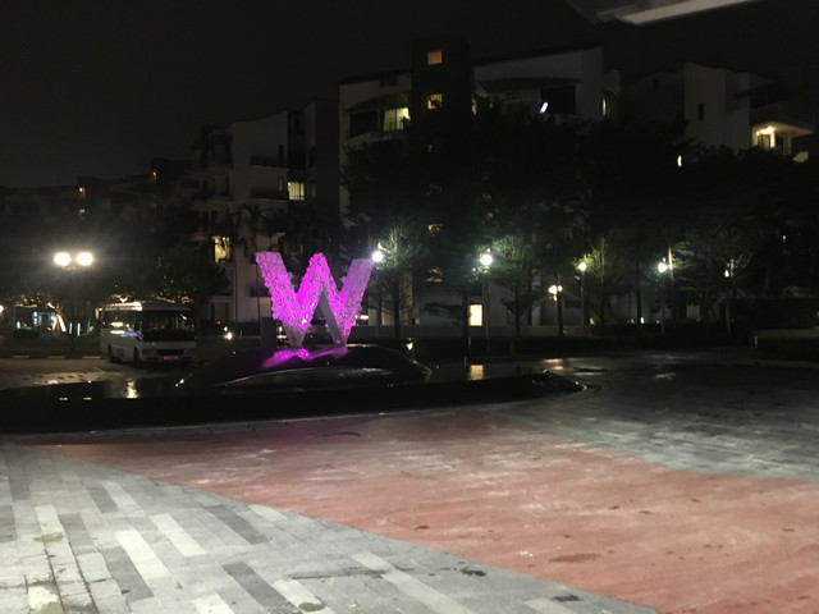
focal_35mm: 29
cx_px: 410
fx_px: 686
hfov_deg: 61.7
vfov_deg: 48.2
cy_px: 307
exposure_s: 1/17
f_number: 2.2
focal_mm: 4.15
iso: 500
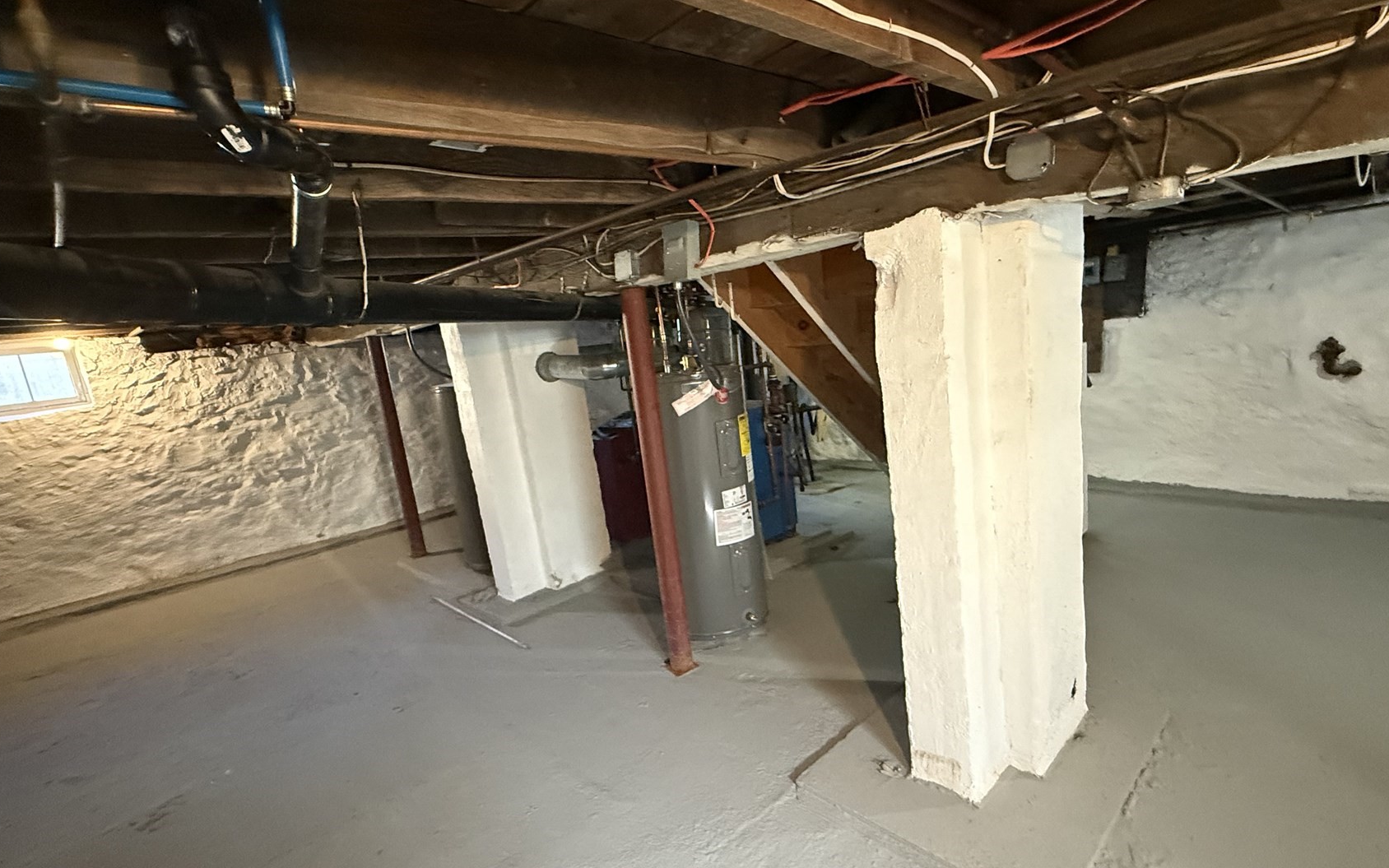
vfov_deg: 64.9
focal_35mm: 18
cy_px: 460
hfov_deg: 91.0
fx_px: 681
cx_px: 738
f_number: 2.2
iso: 1000
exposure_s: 1/60
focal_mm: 2.22
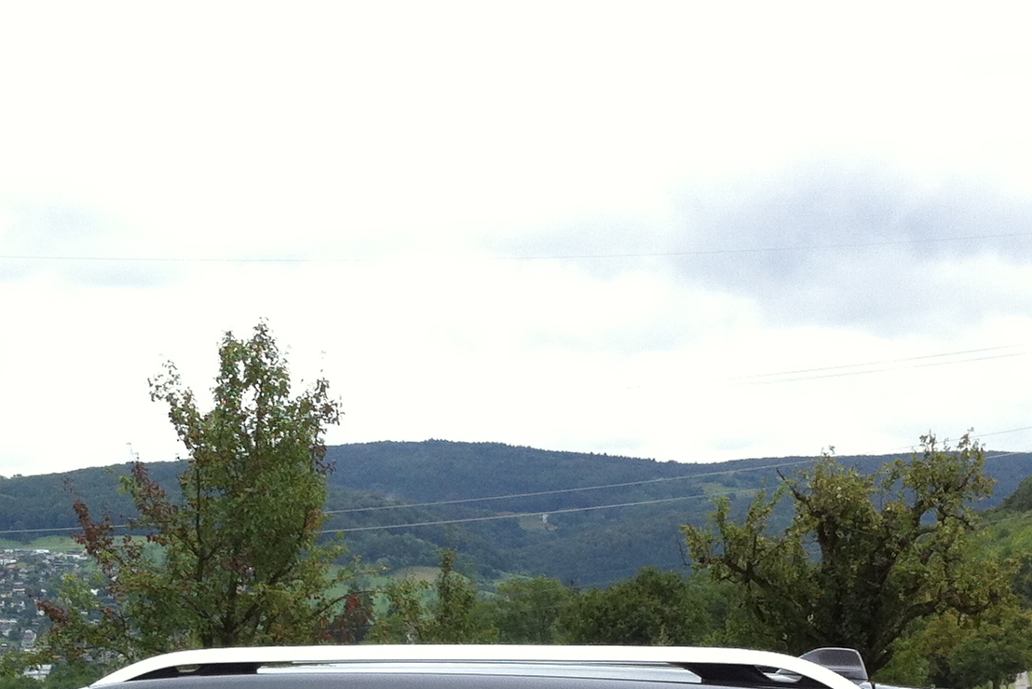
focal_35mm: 85
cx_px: 414
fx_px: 2437
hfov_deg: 23.9
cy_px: 892
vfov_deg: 15.3
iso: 80
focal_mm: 3.85
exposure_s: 1/193
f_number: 2.8
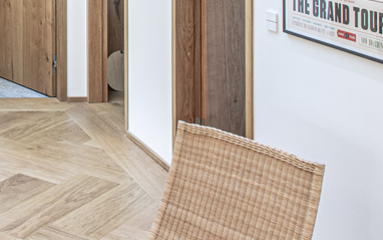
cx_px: -146
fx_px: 794
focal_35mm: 76
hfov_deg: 23.3
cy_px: -95
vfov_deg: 16.0
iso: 250
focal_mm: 19
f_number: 11
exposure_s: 1/5
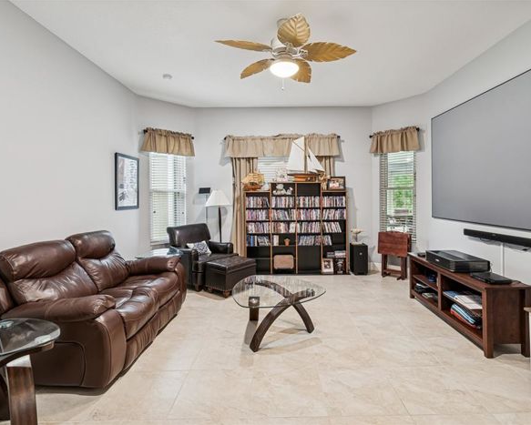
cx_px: 284
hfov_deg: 89.5
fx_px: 267
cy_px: 212
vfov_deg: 77.0
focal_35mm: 17
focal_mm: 10
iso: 100
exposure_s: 1/2.5
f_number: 7.1
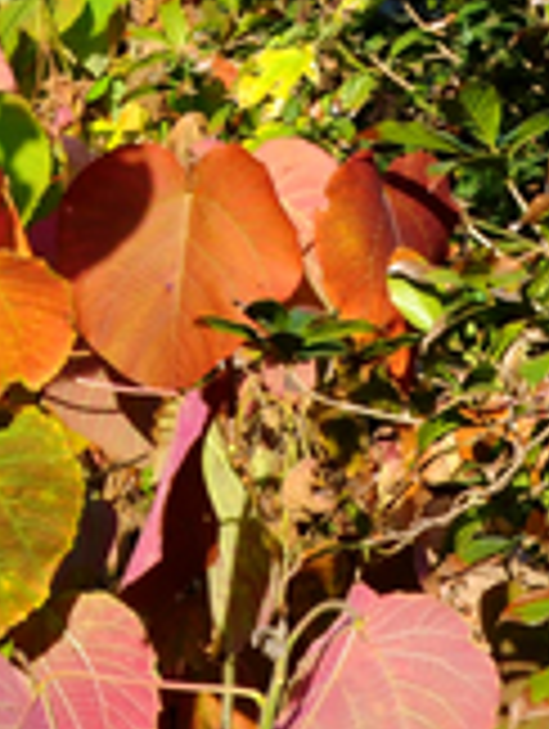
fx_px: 4197
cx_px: -202
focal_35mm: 199
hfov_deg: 7.4
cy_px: -394
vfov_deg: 9.6
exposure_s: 1/8
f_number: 16
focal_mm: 28
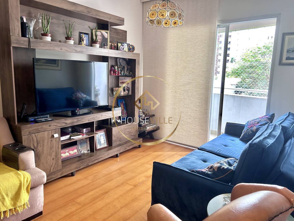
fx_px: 221
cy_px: 110
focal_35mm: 26
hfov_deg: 67.3
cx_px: 147
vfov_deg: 53.1
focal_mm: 5.7
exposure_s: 1/60
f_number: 1.5
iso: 80
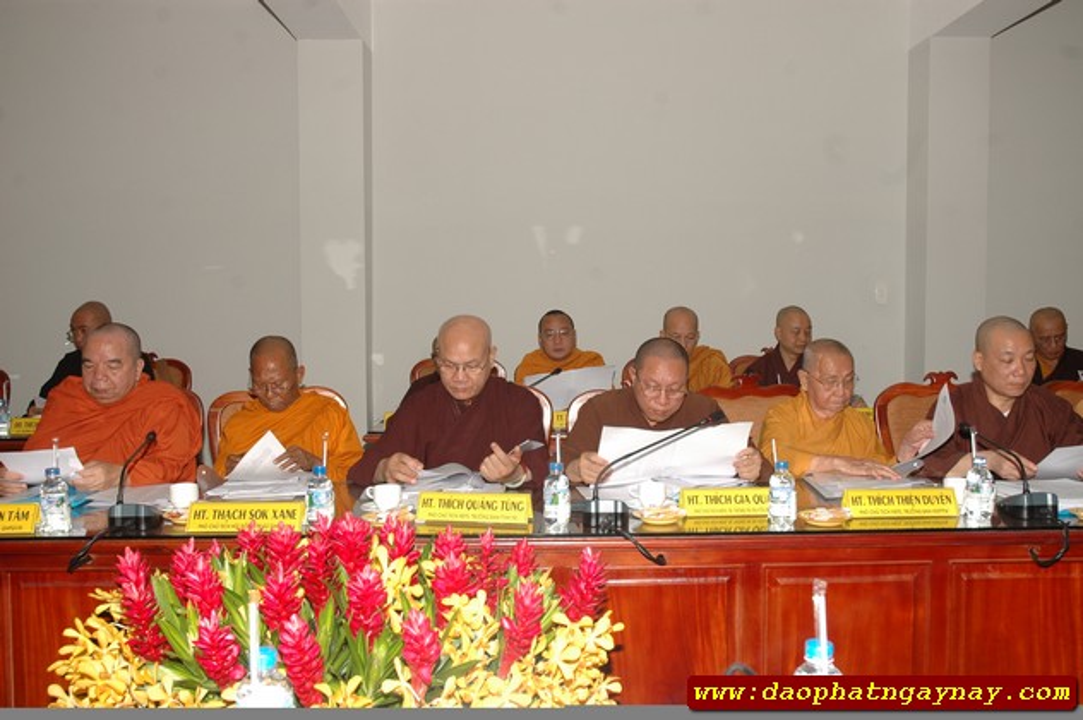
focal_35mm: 36
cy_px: 360
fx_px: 1082
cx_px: 542
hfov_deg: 53.2
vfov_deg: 36.8
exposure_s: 1/60
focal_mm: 24
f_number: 7.1
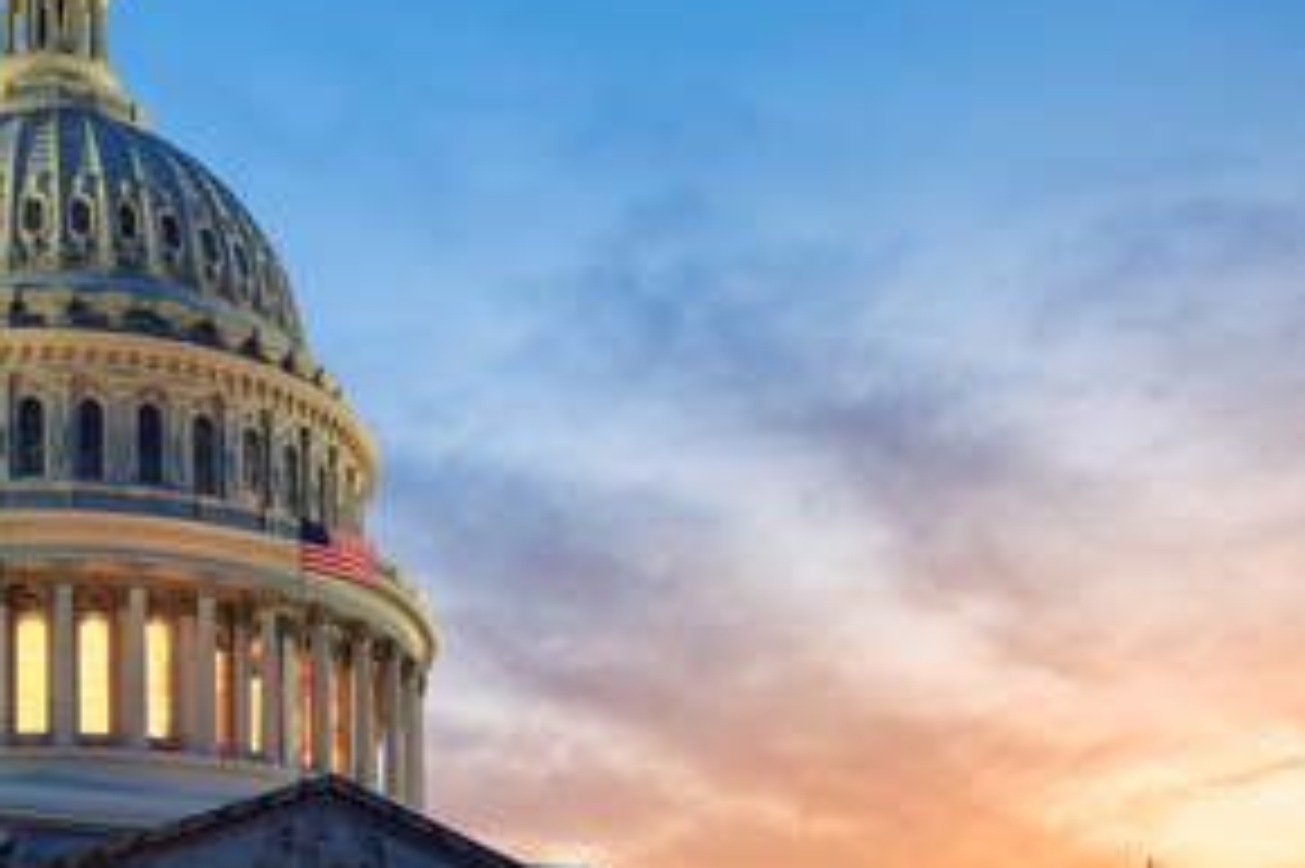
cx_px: 513
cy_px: 740
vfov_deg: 22.2
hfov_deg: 33.3
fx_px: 2174
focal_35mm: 60
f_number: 8
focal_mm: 24
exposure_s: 1/1.25
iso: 64
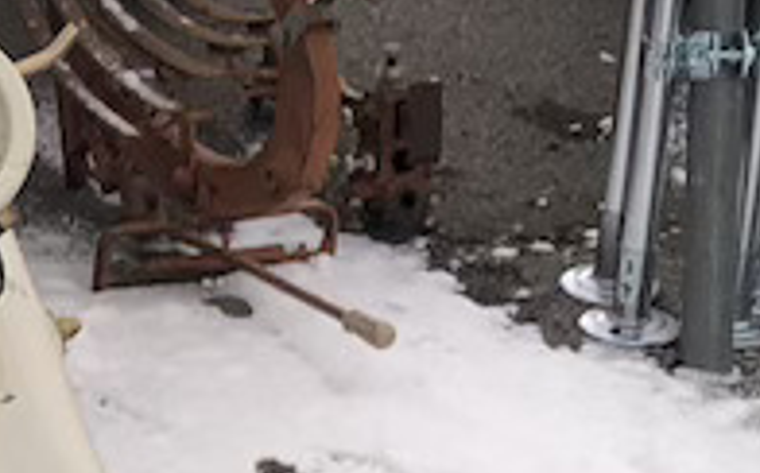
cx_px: -587
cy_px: 741
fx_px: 4179
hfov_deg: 9.9
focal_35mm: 202
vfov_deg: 6.4
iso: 20
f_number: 1.8
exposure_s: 1/271
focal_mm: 4
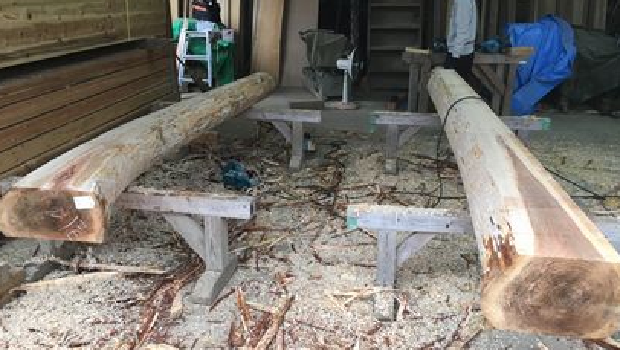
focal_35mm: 35
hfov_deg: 56.5
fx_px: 576
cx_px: 336
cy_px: 196
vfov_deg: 33.7
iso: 40
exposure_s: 1/30
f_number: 2.2
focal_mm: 4.15
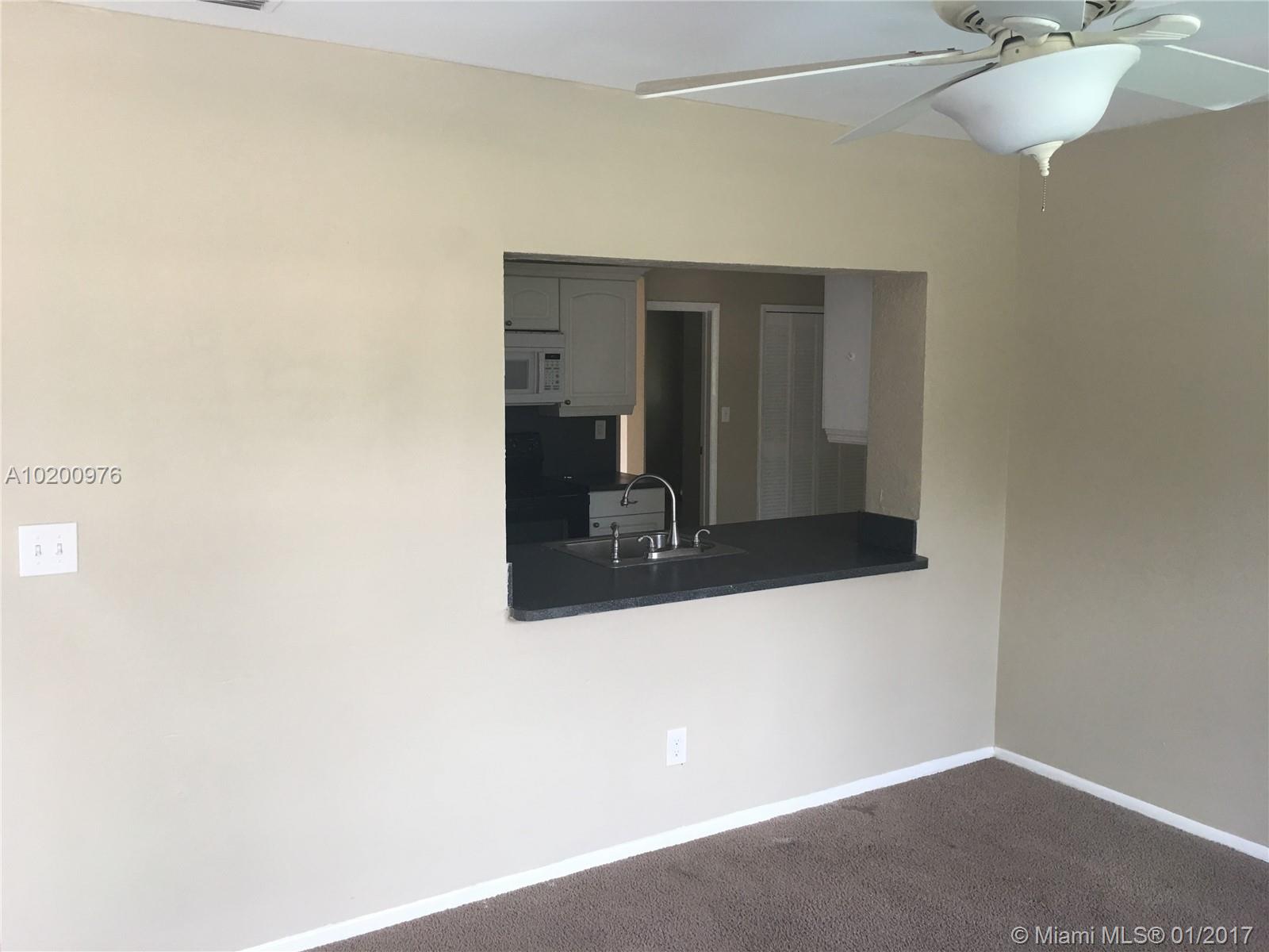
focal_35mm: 29
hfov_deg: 61.7
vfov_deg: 48.2
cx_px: 634
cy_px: 476
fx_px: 1063
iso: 25
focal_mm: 4.15
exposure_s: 1/30
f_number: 2.2
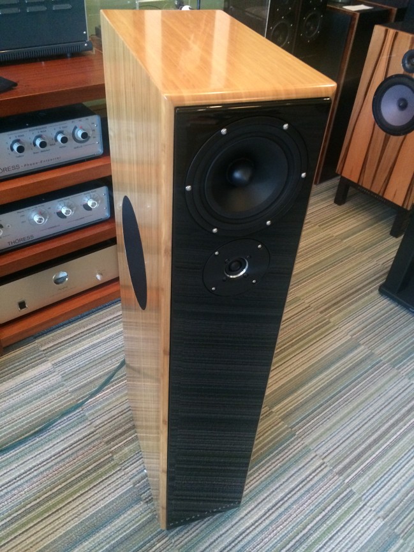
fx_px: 462
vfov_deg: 61.7
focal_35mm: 29
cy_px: 276
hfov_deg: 48.2
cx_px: 207
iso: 320
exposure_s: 1/15
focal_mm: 4.15
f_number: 2.2
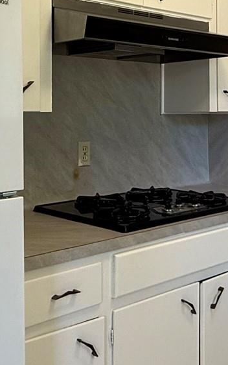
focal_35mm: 54
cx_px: 124
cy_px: 117
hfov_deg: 24.0
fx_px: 537
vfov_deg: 37.1
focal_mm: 2.22
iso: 125
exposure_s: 1/120
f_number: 2.2
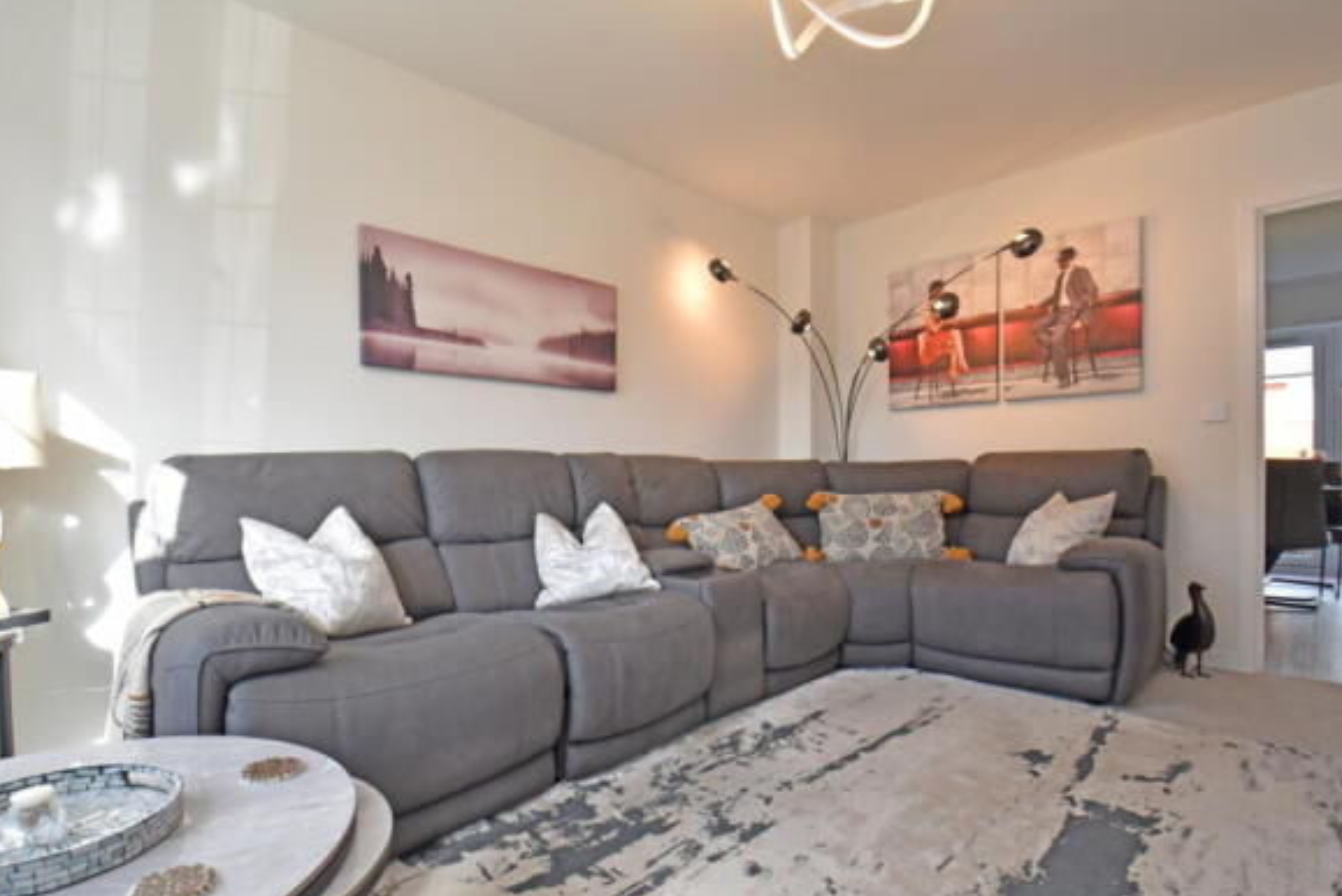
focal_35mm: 17
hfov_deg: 93.2
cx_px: 661
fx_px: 634
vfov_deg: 70.4
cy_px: 482
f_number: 5
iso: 560
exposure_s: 1/200
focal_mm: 10
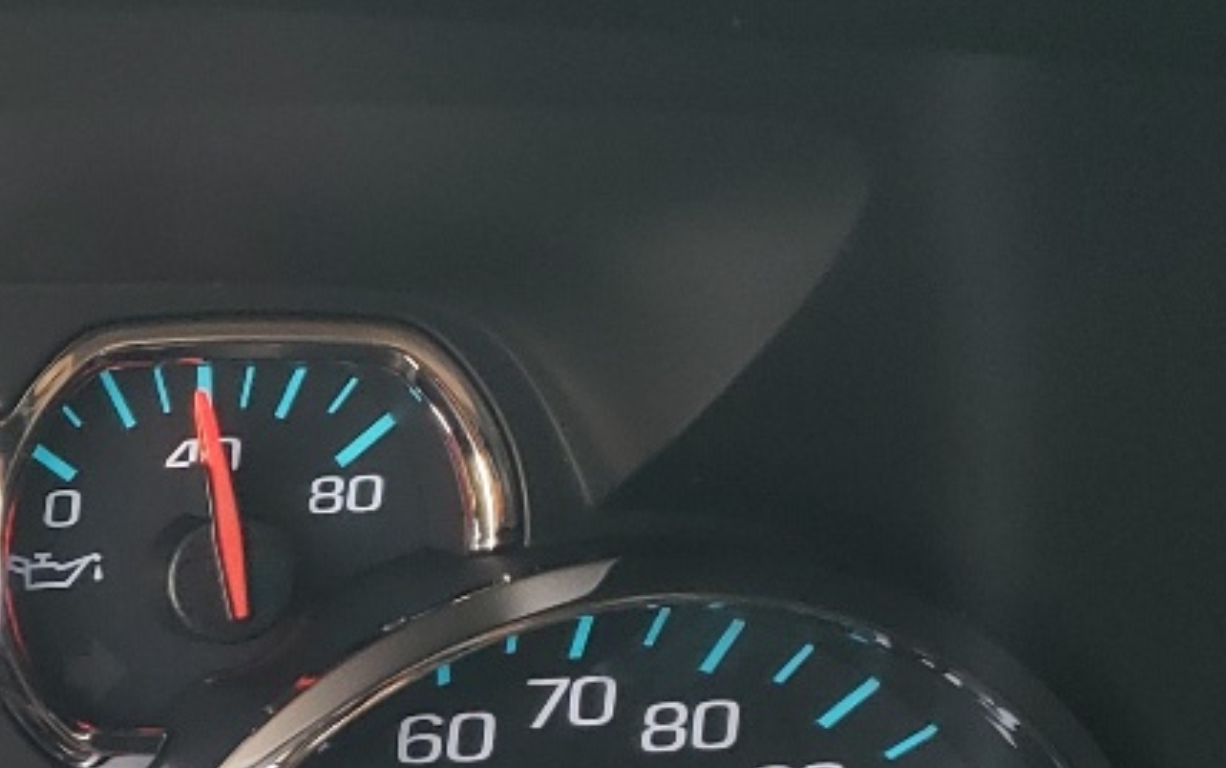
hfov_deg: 17.7
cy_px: 828
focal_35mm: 103
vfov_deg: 12.5
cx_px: -708
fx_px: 3443
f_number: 1.5
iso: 54
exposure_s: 1/120
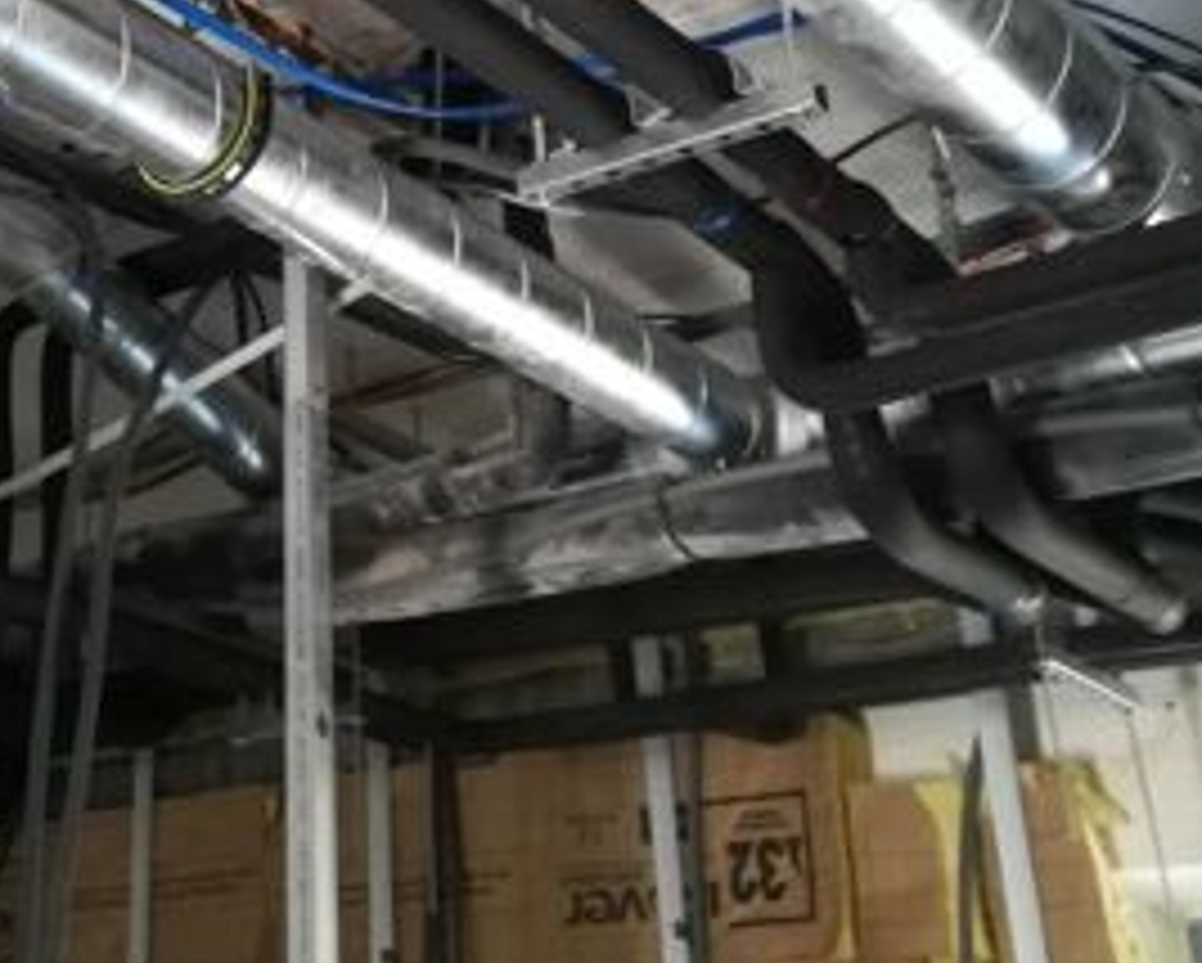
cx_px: 171
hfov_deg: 31.8
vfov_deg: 25.7
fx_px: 2029
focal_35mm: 57
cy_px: 58
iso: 320
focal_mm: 3.83
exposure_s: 1/33.3
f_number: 2.2
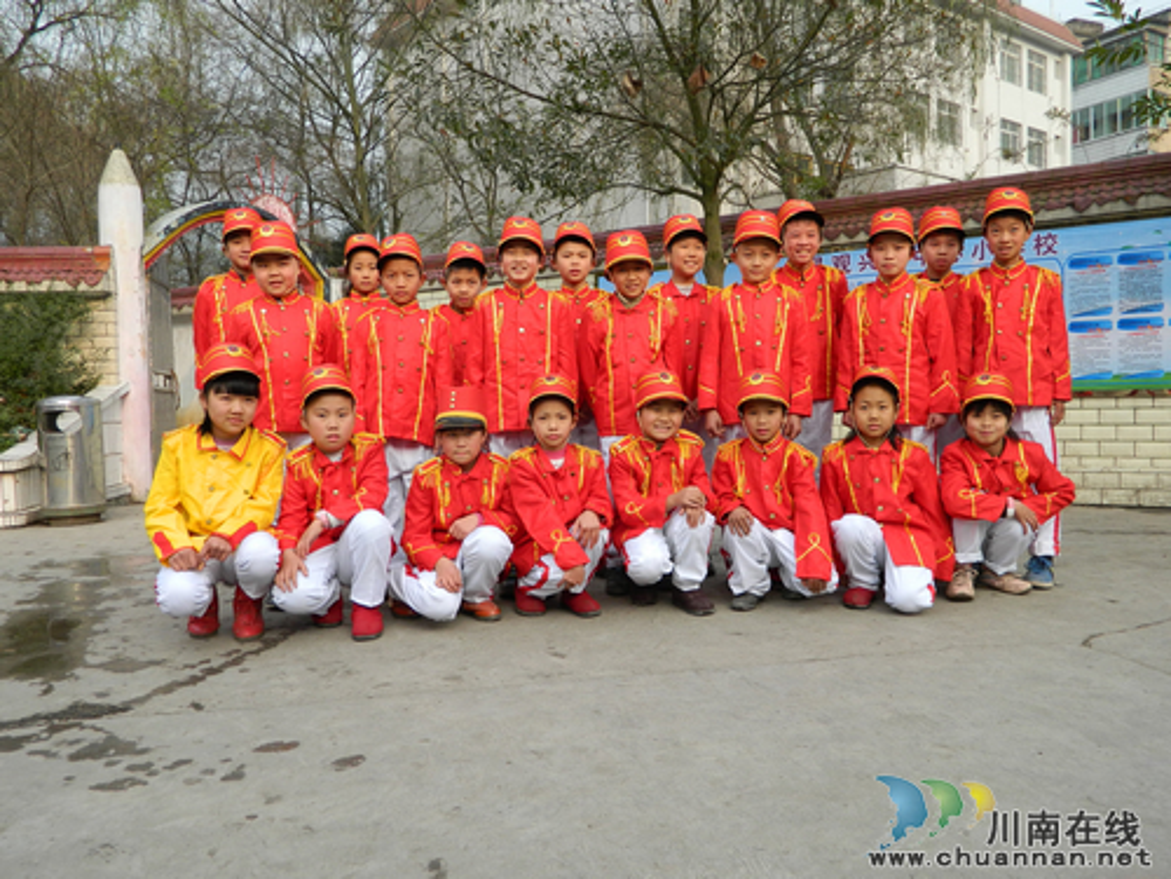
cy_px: 440
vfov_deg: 49.7
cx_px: 586
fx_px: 947
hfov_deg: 63.4
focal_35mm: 28
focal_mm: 5.1
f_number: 3.2
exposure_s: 1/320
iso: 80
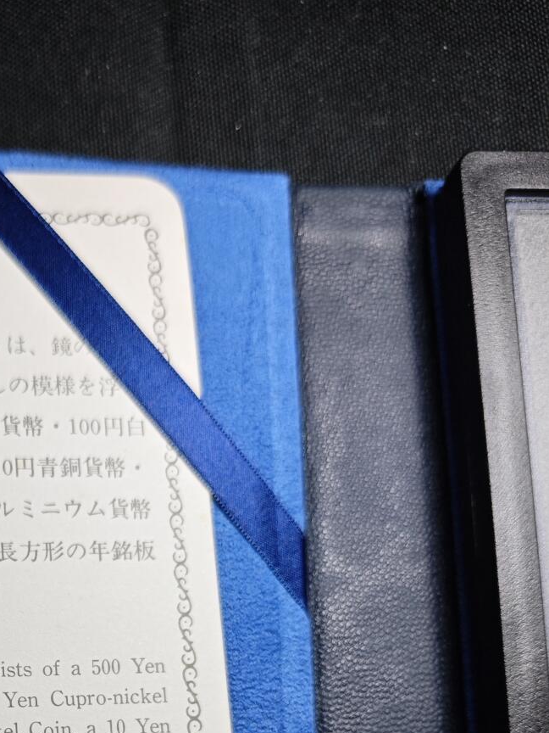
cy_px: 721
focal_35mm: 50
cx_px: -21
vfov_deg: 34.9
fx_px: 1057
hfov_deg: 27.2
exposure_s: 1/100
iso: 80
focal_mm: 5.84
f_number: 1.6
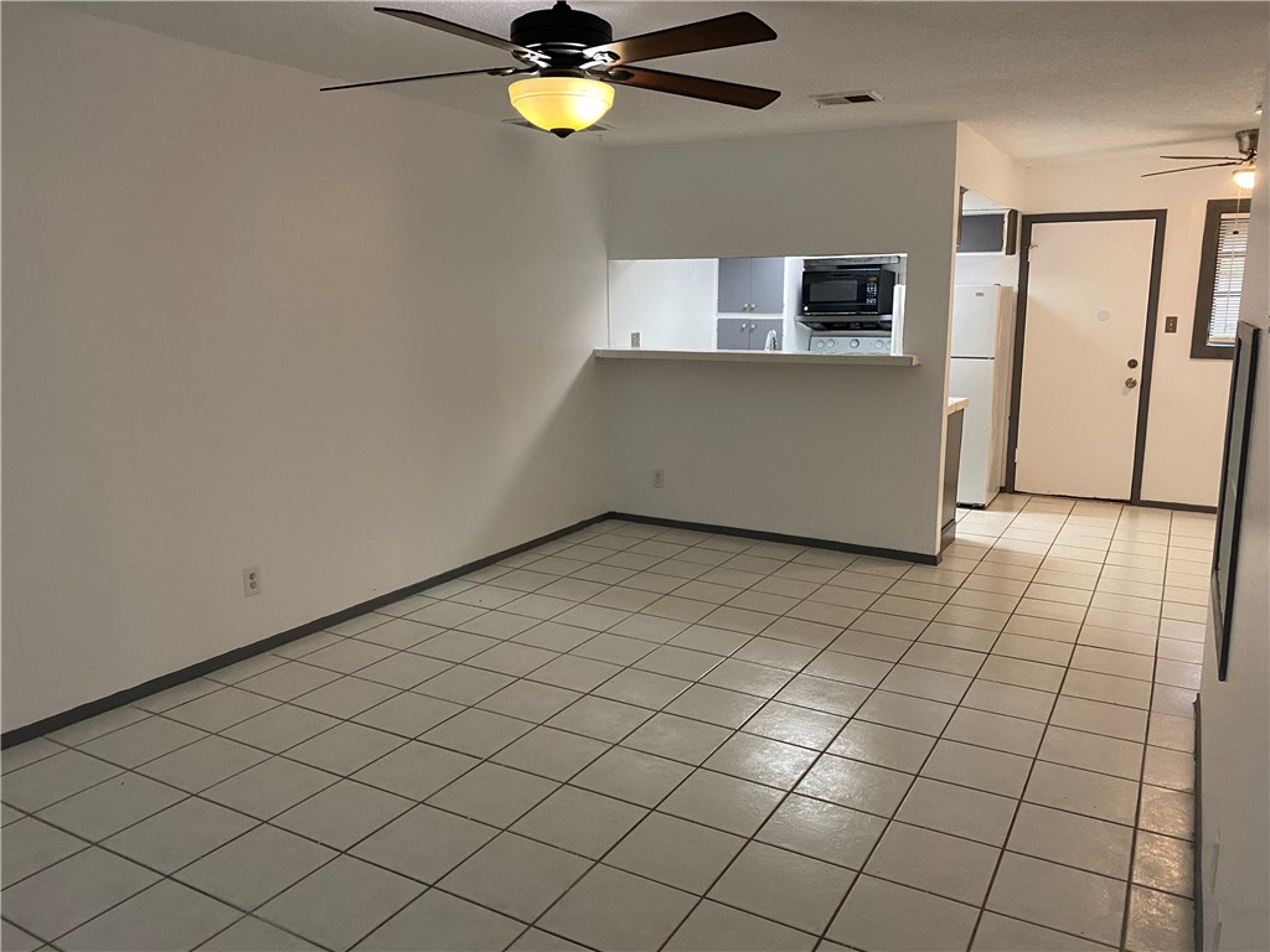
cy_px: 476
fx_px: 954
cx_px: 635
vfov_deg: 53.1
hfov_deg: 67.3
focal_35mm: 26
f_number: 1.8
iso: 320
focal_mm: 4.25
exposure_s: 1/60
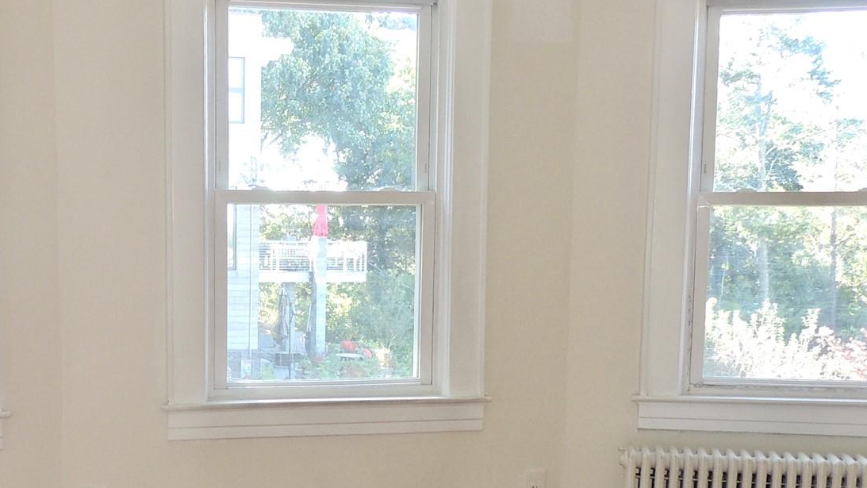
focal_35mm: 49
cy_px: 390
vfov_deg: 24.1
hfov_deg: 41.4
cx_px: 276
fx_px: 1127
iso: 125
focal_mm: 4.3
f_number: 3
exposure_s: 1/40
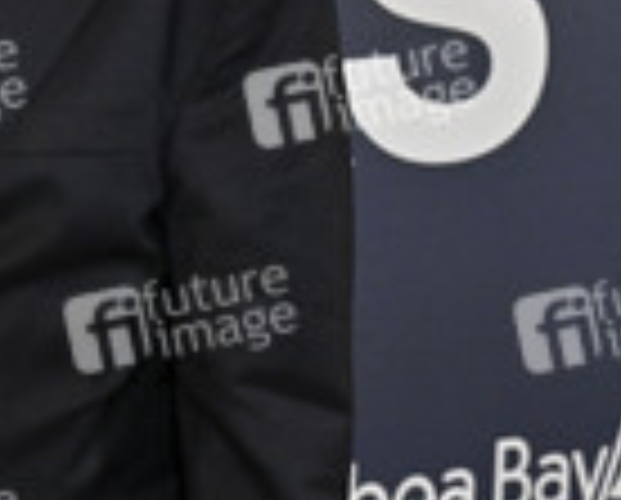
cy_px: -18
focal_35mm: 156
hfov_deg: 12.0
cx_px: -209
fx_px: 2873
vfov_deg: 9.9
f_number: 5.6
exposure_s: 1/320
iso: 2500
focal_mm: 51
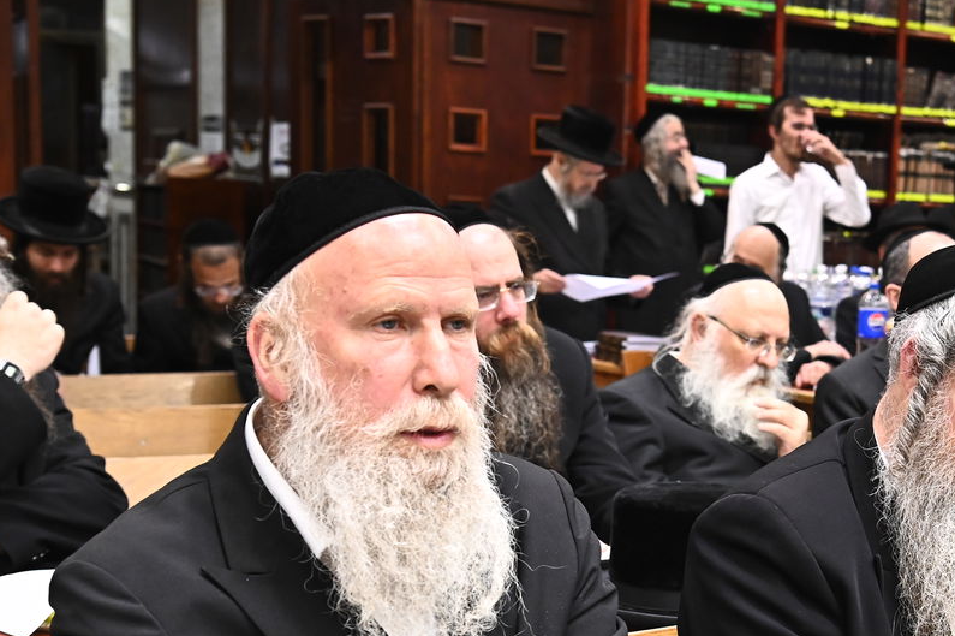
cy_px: 458
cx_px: 831
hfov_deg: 26.6
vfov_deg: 18.3
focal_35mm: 74
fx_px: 1962
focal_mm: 42
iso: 2500
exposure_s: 1/200
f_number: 5
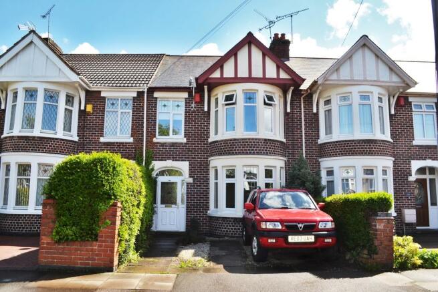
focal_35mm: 27
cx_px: 219
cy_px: 146
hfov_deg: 67.4
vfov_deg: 48.0
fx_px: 329
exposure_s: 1/200
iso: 100
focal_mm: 18
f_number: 7.1
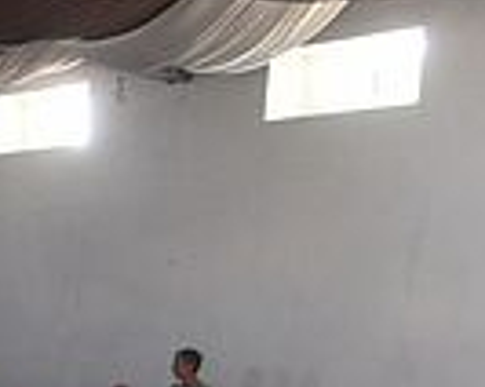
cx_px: -500
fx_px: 1548
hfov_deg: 14.6
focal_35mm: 108
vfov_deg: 13.6
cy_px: 518
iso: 800
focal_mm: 12
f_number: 6.3
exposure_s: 1/30
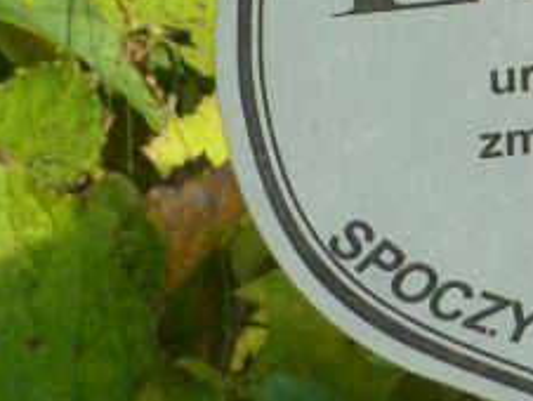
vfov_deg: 1.4
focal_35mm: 1060
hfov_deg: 1.9
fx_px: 16339
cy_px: -99
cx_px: 599
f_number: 4.9
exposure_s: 1/320
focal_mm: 49.2
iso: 80
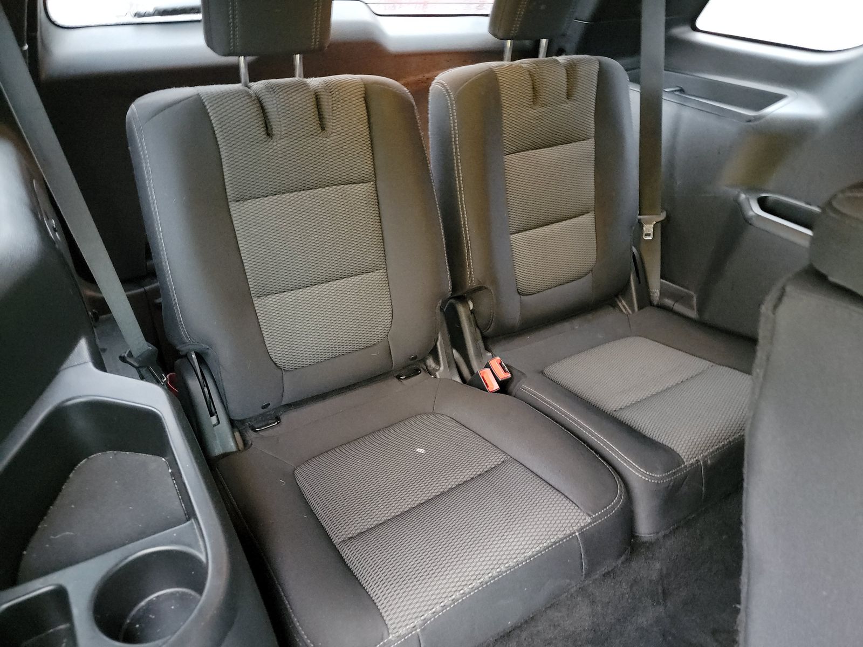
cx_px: 432
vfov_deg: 56.8
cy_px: 324
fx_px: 598
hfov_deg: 71.6
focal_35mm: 24
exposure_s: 1/13
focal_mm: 6.7
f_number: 1.8
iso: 2831
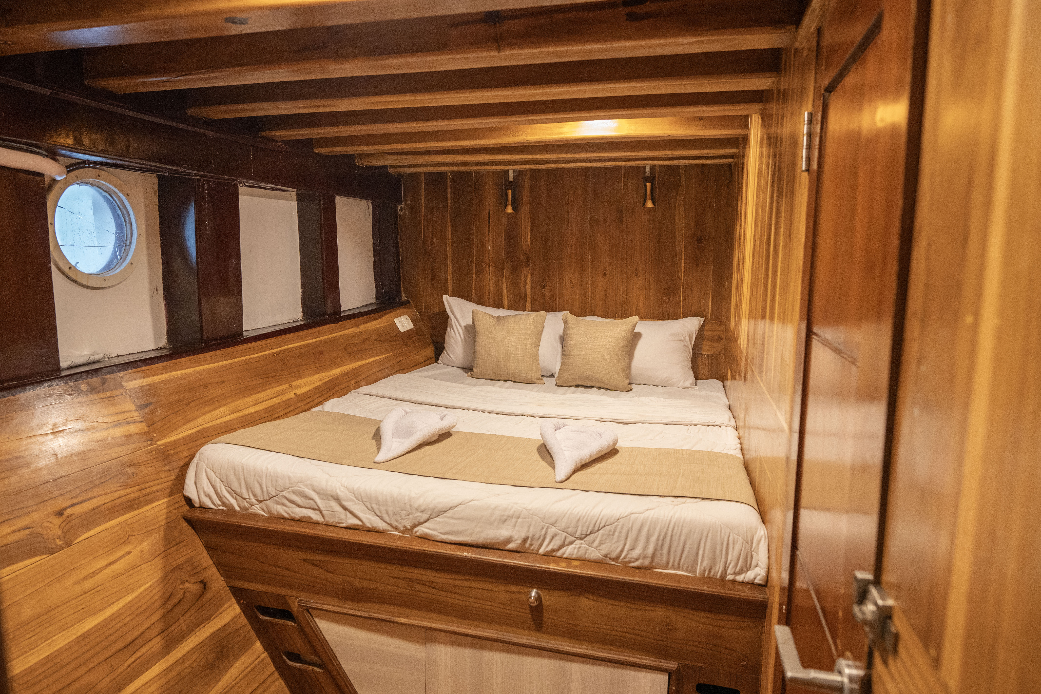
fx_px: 607
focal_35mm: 21
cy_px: 347
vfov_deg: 59.5
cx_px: 520
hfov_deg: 81.2
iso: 640
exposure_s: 1/640
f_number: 4
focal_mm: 14
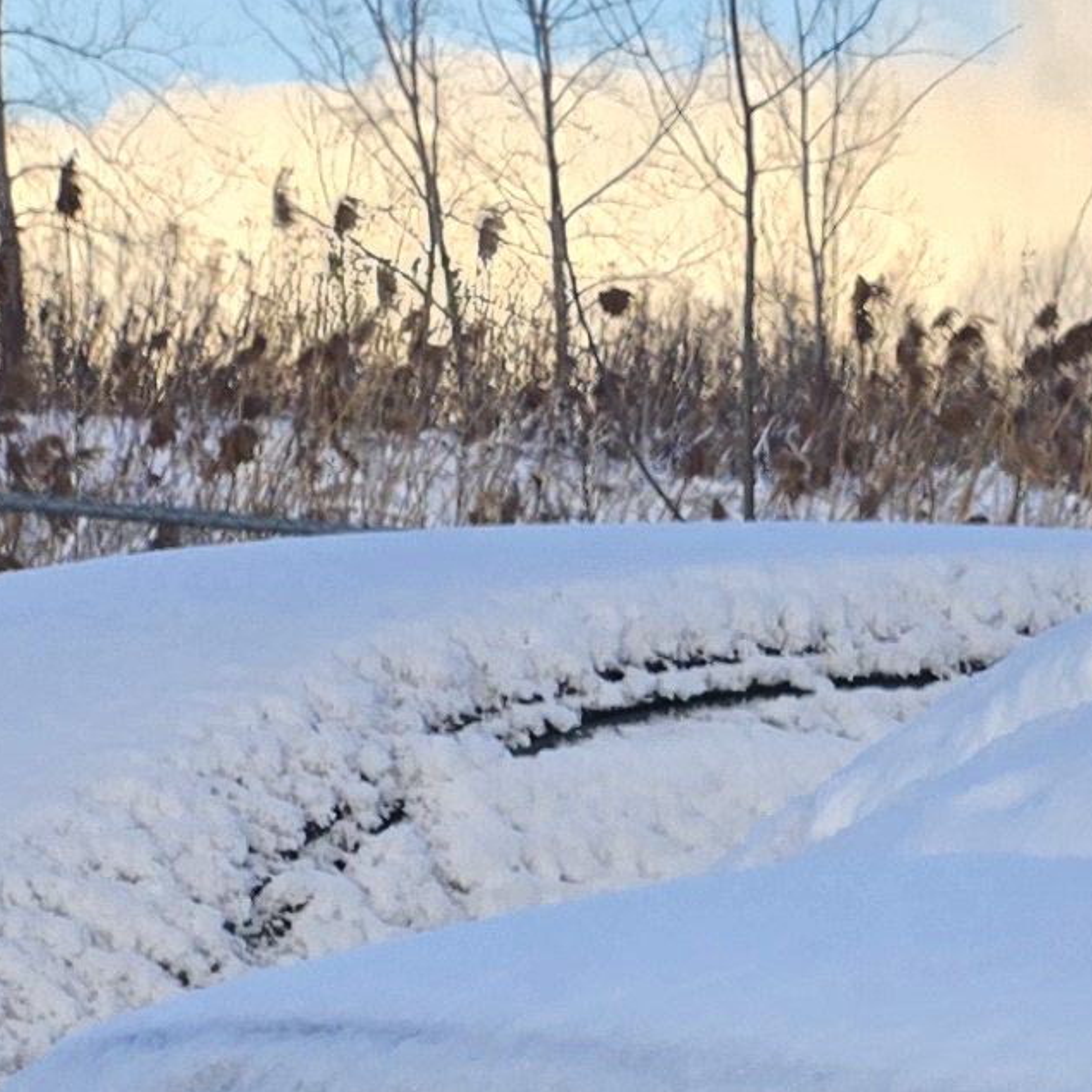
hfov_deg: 12.1
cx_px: 2218
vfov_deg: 11.8
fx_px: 4568
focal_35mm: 128
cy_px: 2356
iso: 25
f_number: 1.8
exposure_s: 1/516
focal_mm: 5.4
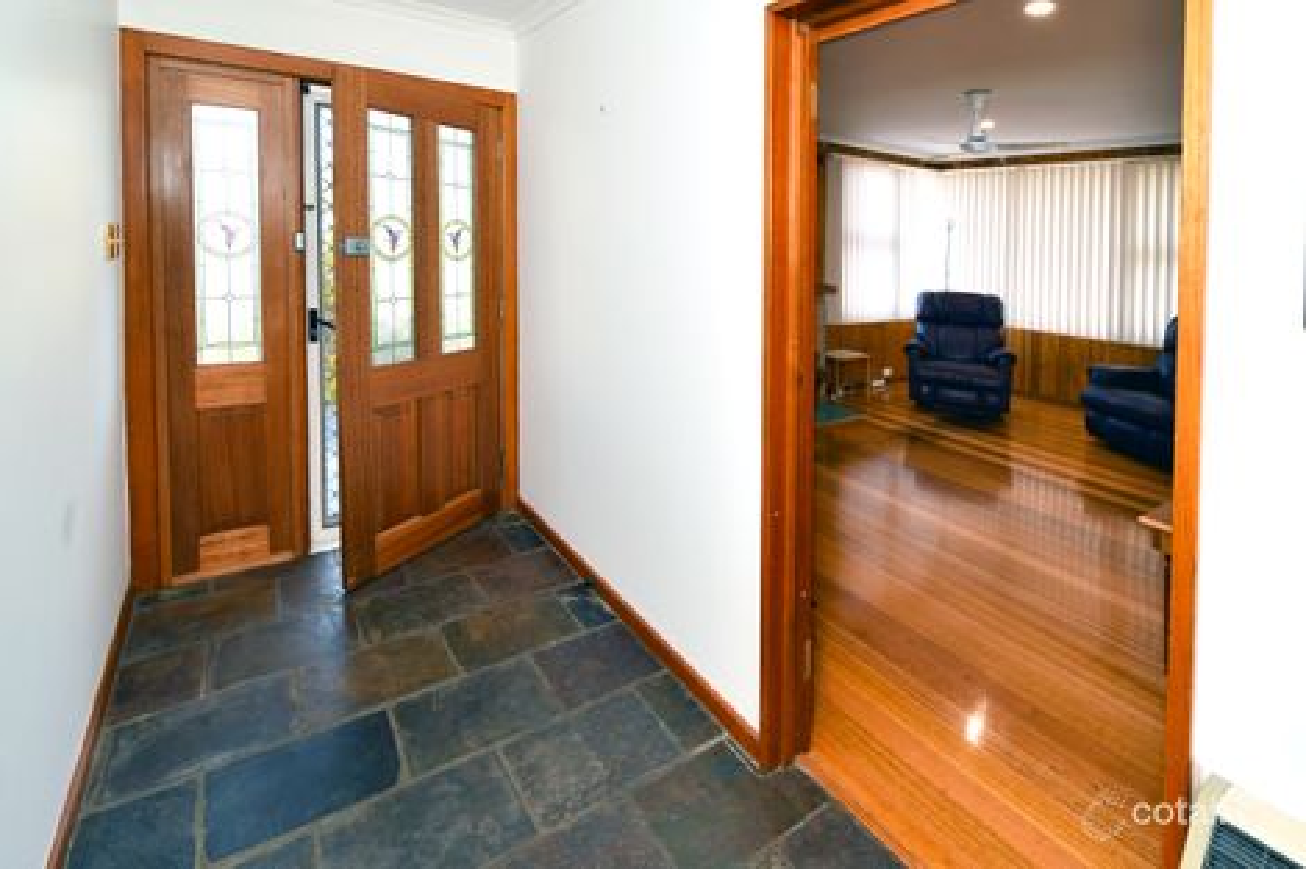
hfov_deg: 100.4
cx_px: 653
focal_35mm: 15
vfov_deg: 77.3
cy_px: 434
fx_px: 544
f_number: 5.6
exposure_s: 1/60
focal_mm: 10
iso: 400
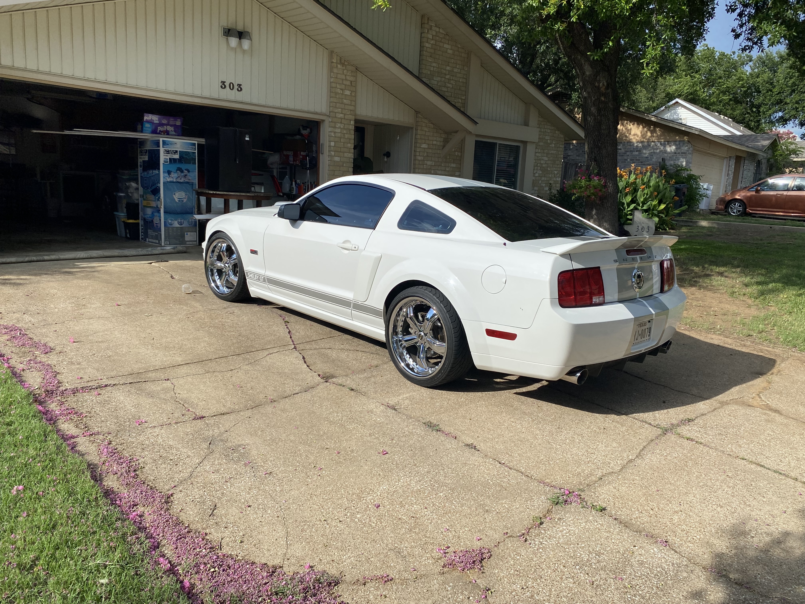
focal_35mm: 26
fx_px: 605
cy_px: 302
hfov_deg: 67.3
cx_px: 402
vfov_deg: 53.1
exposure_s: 1/3125
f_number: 1.8
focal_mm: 4.25
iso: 32
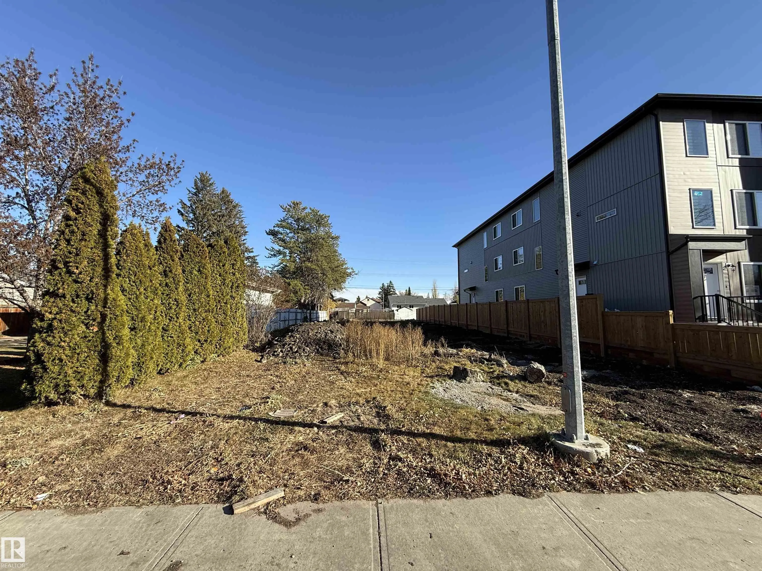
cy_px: 286
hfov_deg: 102.1
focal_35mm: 14
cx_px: 381
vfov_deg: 85.7
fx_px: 308
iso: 50
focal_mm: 2.22
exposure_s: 1/1145
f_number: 2.2
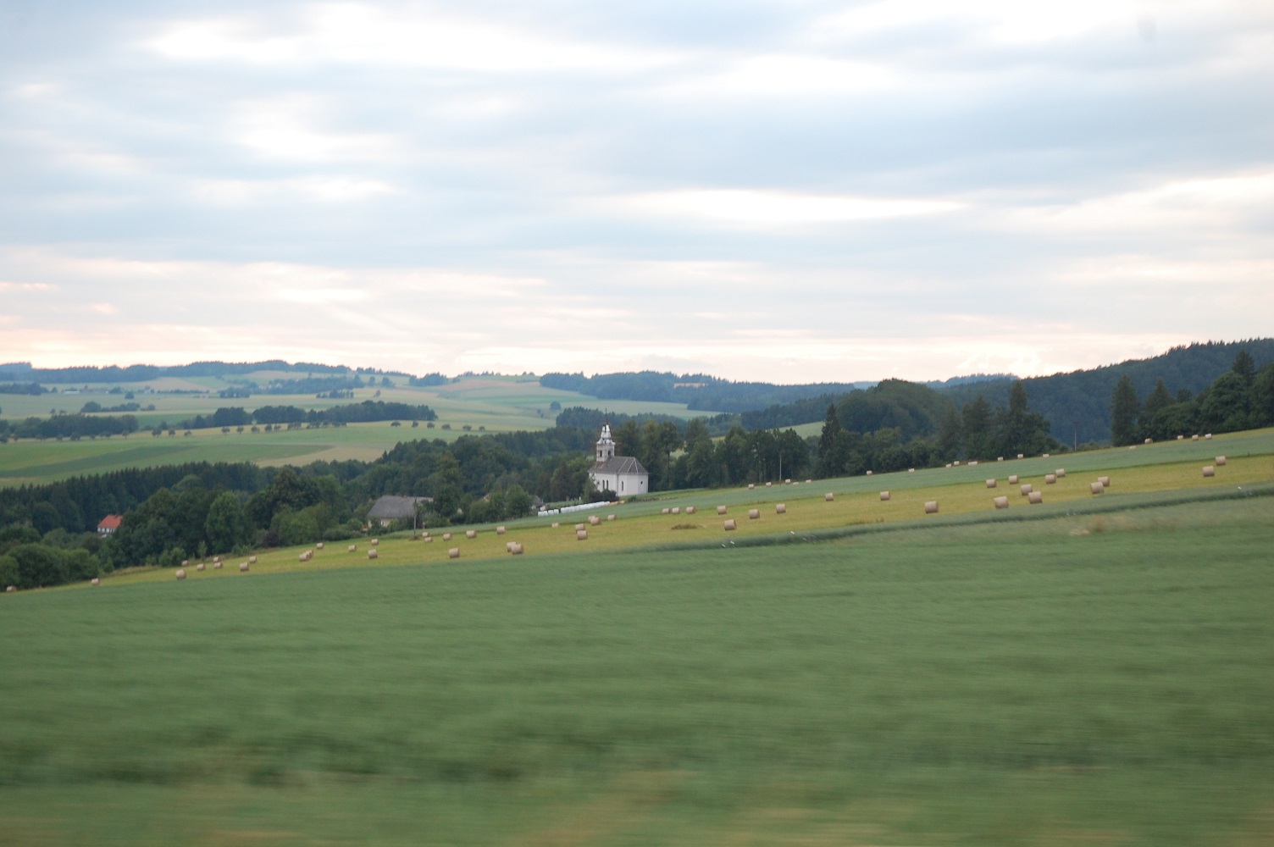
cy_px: 424
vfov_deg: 22.6
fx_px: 2121
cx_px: 637
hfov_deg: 33.4
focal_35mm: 60
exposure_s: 1/100
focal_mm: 40
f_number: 5
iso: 400
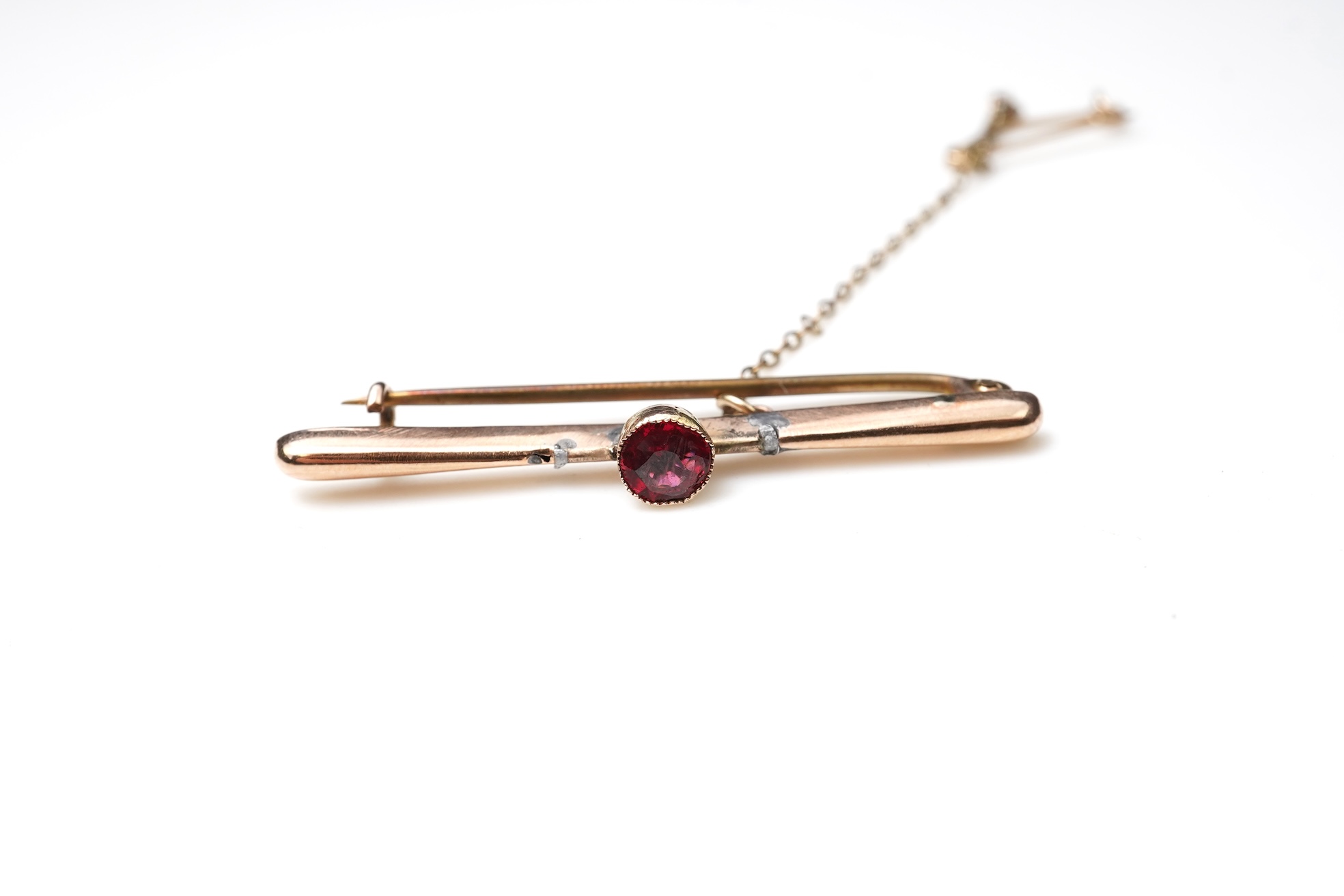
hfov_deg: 43.6
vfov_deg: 29.9
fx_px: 1680
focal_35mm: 45
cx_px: 672
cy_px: 448
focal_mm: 30
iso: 400
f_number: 16
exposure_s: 1/125
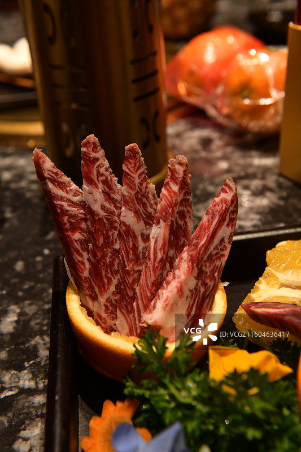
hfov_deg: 29.9
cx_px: 150
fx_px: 565
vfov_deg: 43.6
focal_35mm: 45
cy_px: 226
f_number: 7.1
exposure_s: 1/100
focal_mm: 45
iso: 1600
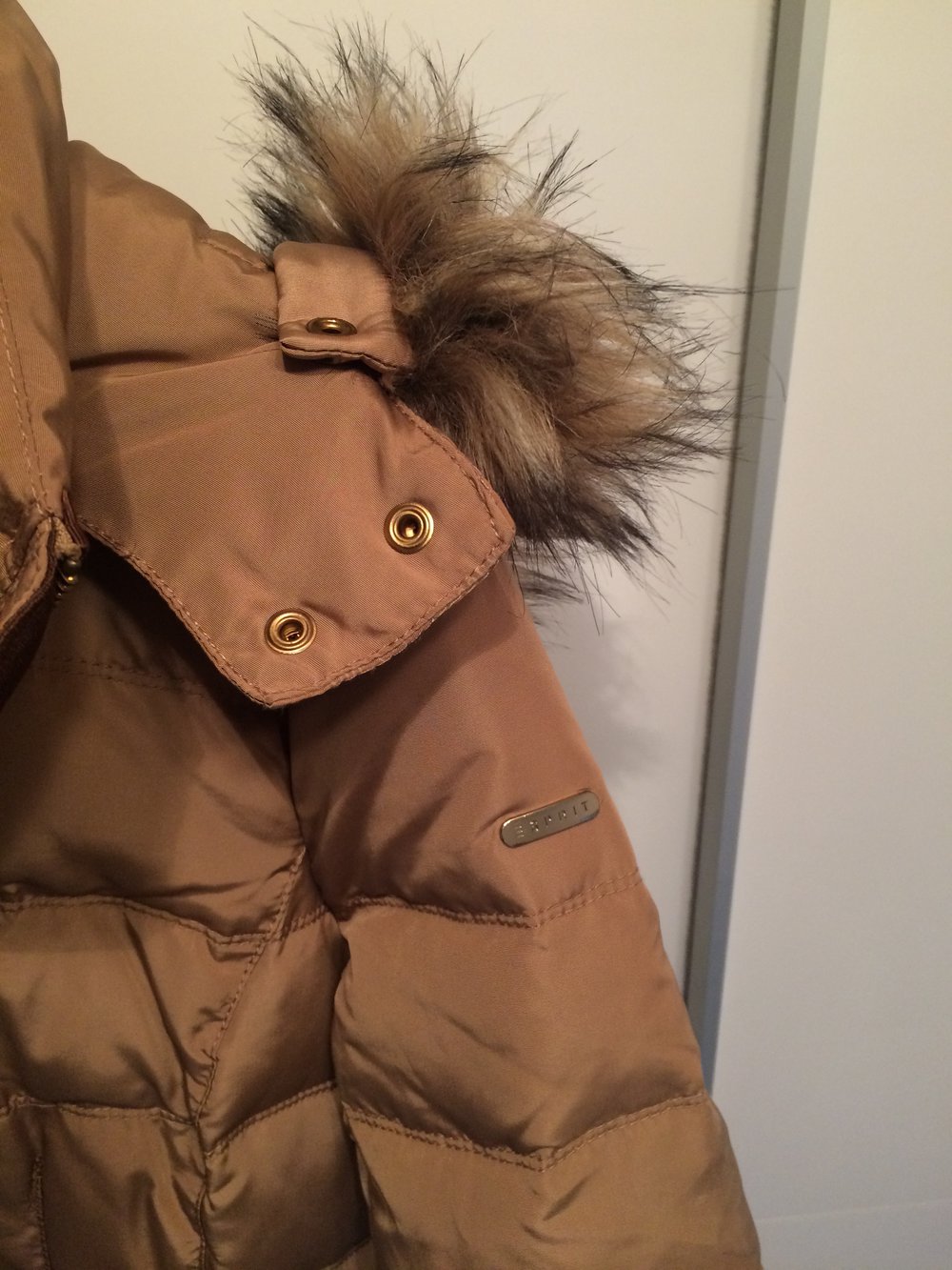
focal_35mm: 29
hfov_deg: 48.2
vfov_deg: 61.7
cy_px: 635
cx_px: 476
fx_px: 1063
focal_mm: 4.15
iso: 200
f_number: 2.2
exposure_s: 1/33
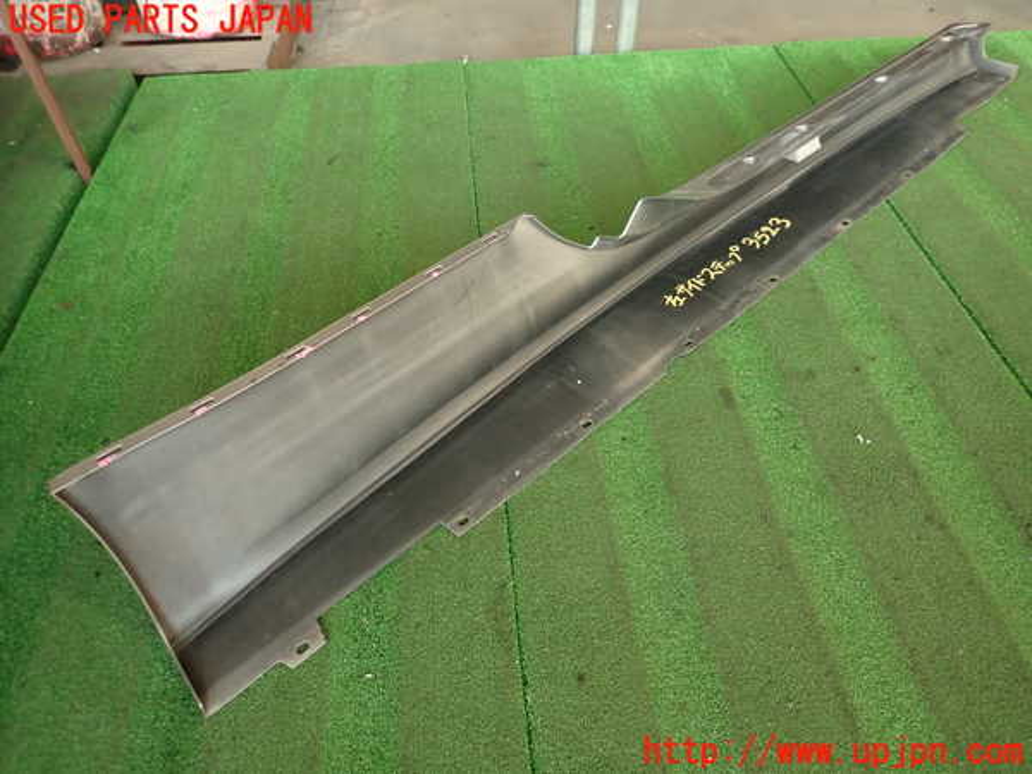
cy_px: 387
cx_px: 516
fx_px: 745
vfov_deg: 54.9
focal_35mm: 25
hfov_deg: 69.4
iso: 200
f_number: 2
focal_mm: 4.5
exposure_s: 1/50
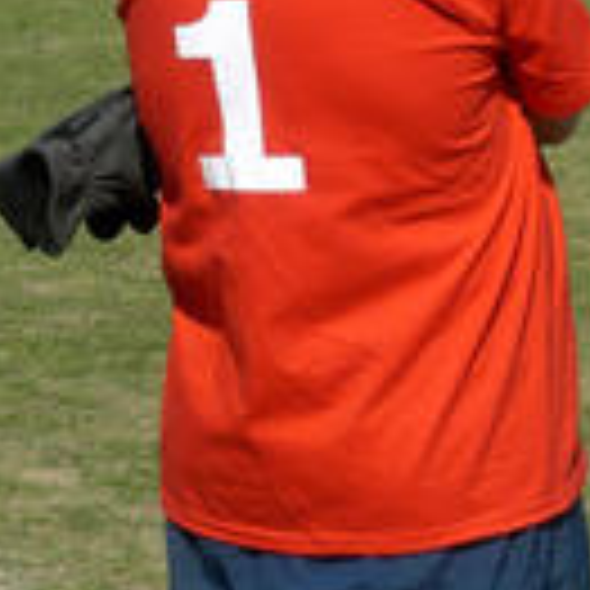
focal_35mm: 369
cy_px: 126
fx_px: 7116
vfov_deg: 4.7
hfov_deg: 4.7
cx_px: 257
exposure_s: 1/250
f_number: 7.6
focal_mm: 18.9
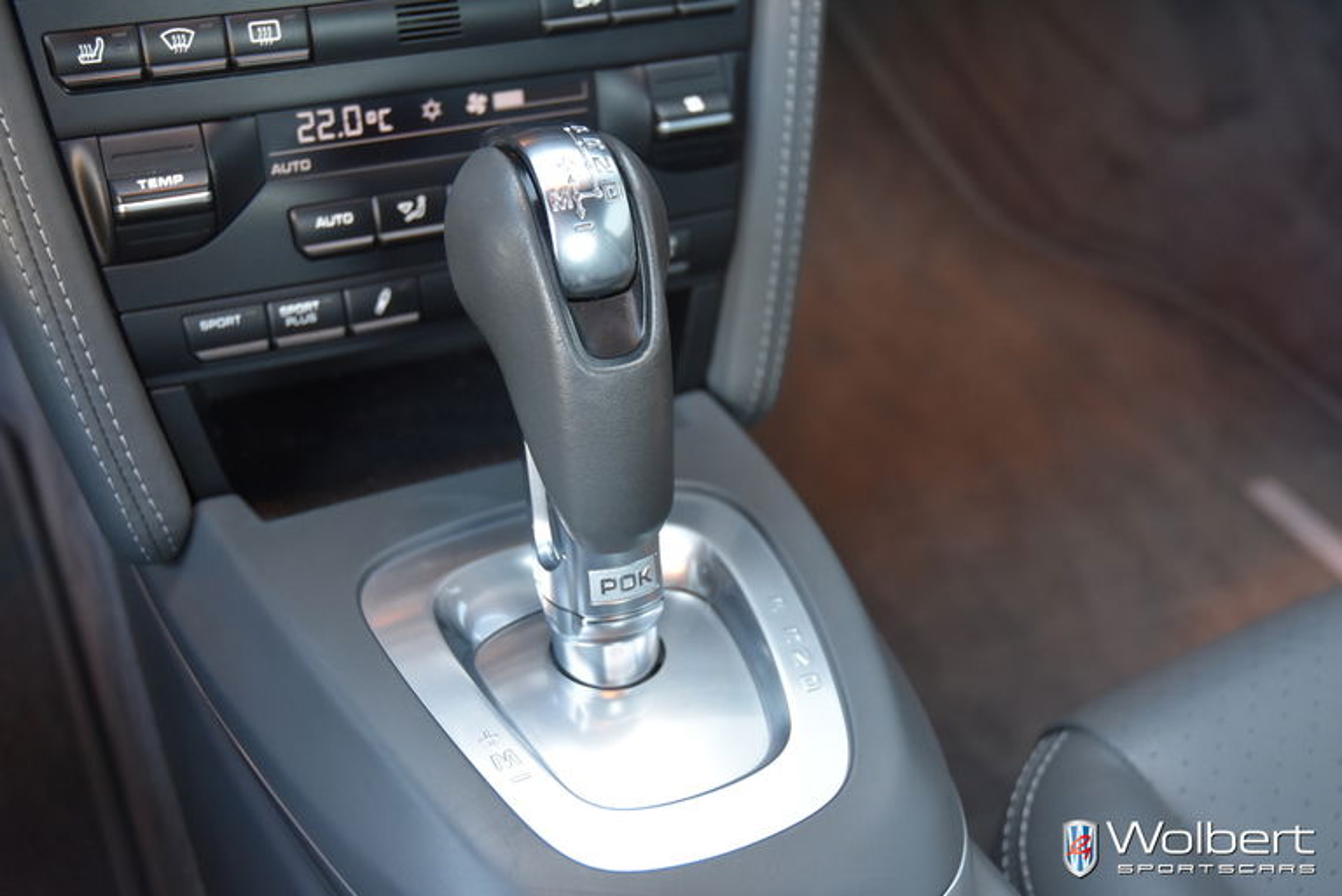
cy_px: 448
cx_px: 671
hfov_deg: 42.3
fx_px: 1734
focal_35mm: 46
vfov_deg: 29.0
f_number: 4
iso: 900
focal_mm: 31
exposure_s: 1/60
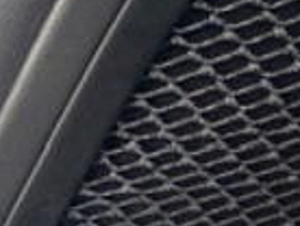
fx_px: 703
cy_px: 185
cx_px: -491
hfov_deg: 13.4
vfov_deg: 18.1
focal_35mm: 81
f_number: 2.2
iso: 1250
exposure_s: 1/42
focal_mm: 2.22
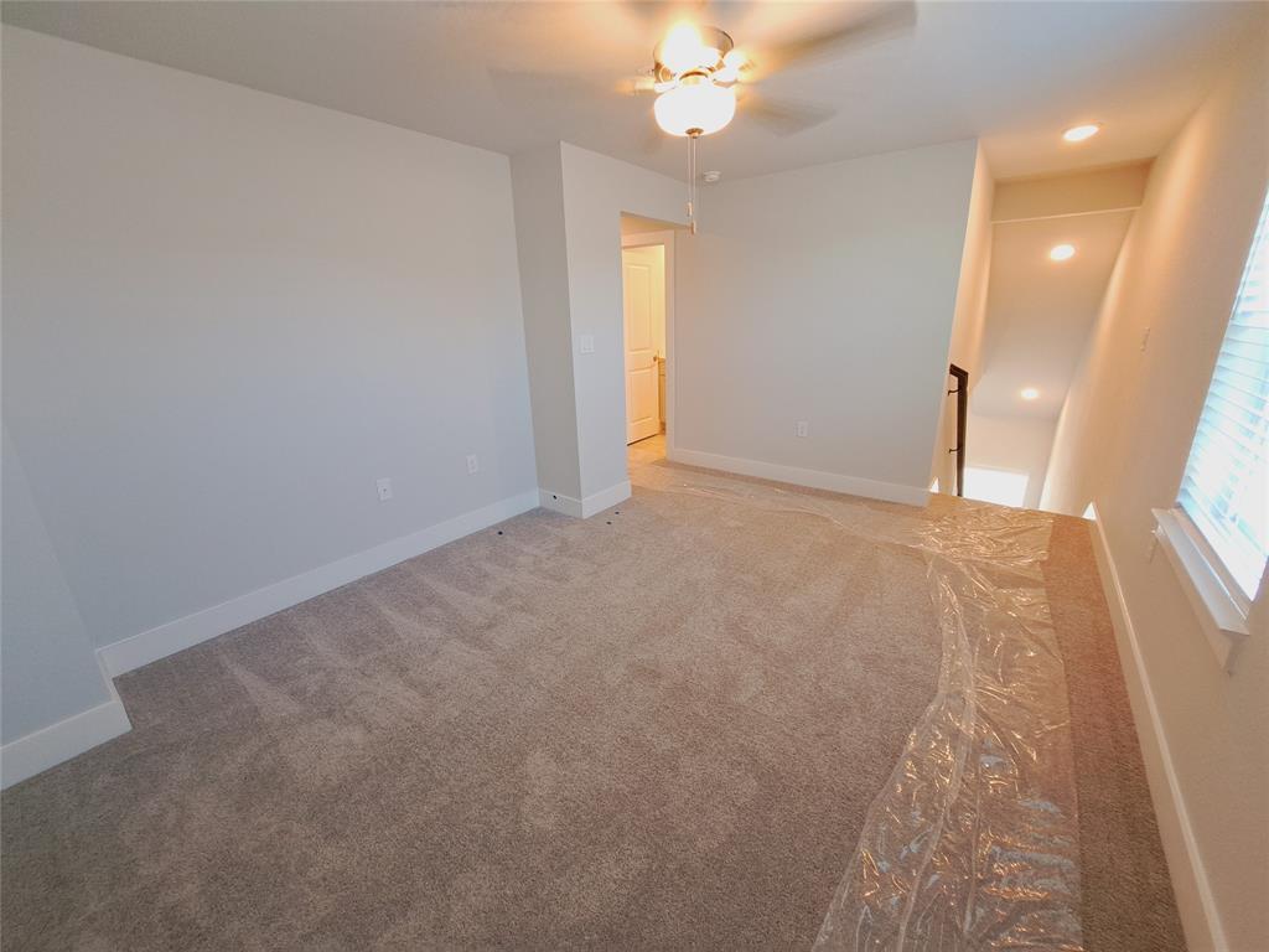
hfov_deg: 106.2
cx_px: 634
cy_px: 476
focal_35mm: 13
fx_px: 477
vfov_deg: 89.9
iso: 100
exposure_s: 1/40
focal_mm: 1.74
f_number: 2.2
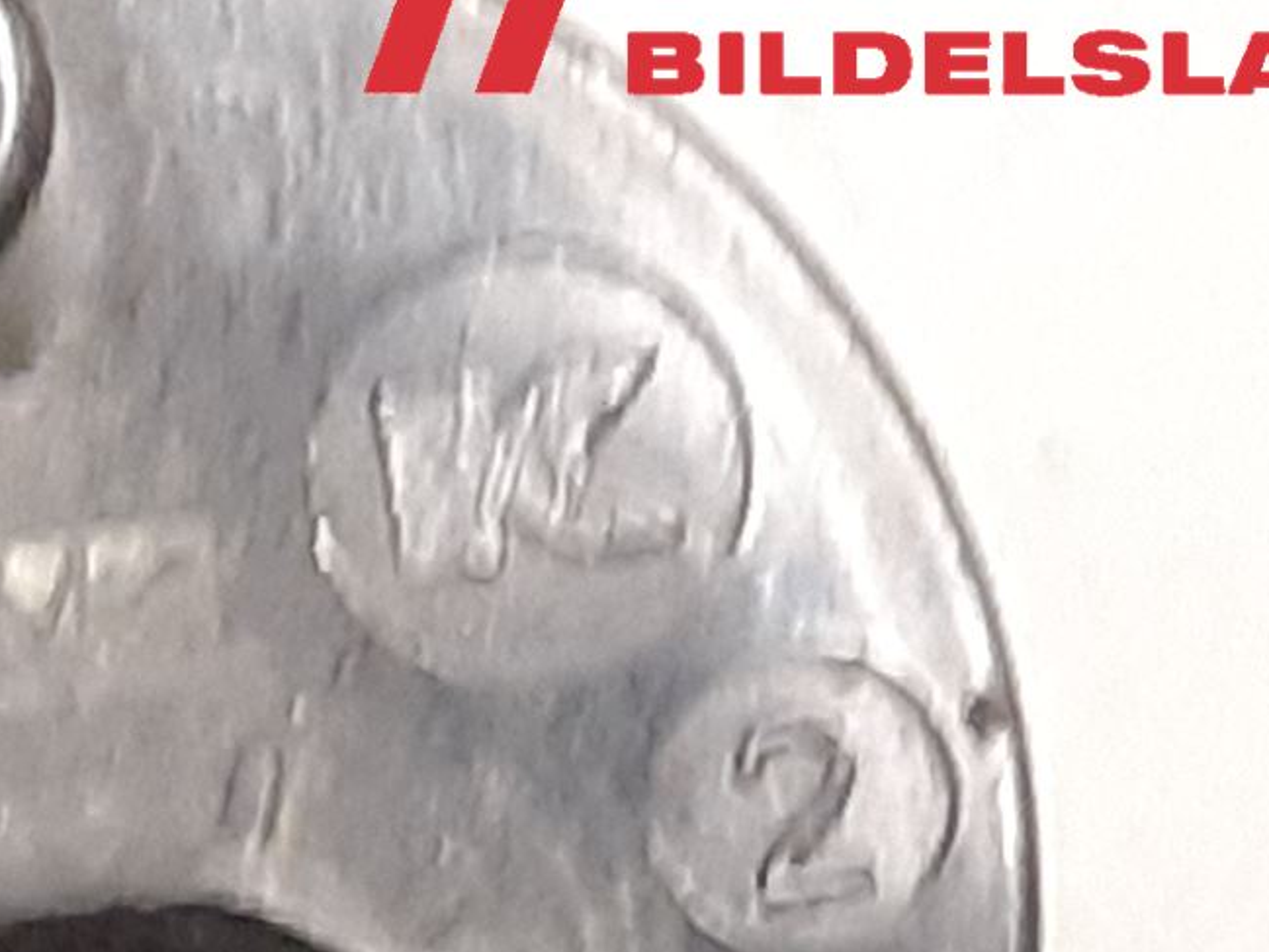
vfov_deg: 16.9
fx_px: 3007
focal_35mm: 82
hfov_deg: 21.3
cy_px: 1265
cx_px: -438
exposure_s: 1/25
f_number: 1.7
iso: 250
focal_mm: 3.93
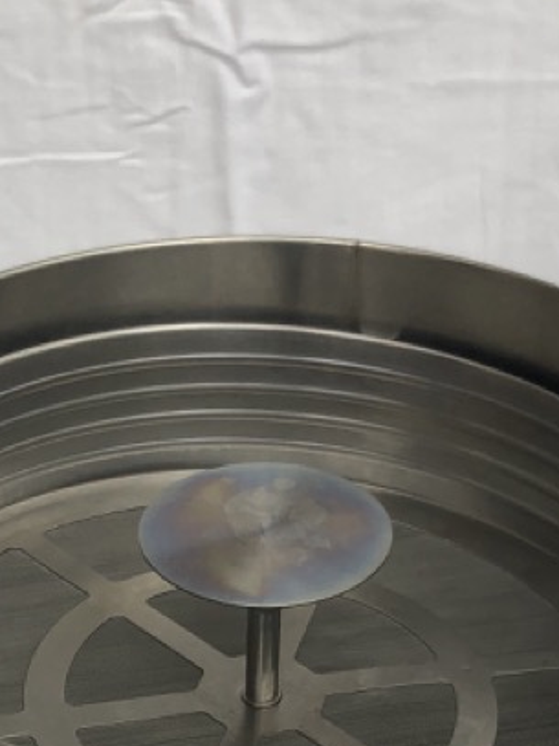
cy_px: 918
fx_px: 1896
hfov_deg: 16.8
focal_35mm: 88
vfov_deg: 20.7
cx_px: 220
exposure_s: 1/120
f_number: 1.8
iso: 32
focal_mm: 3.99
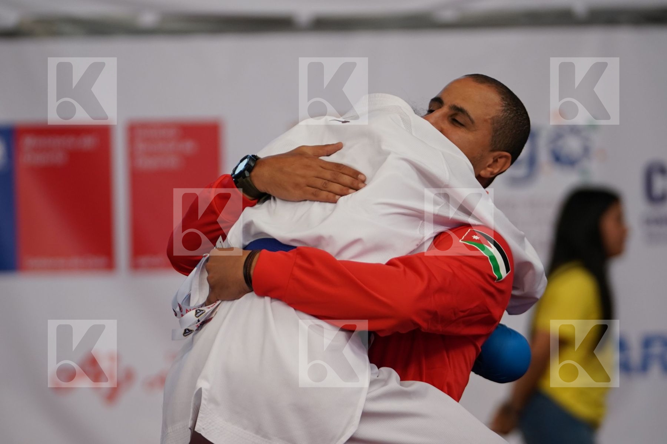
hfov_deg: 8.9
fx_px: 4298
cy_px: 222
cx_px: 334
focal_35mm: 232
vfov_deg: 5.9
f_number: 2.8
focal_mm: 155
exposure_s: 1/800
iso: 800
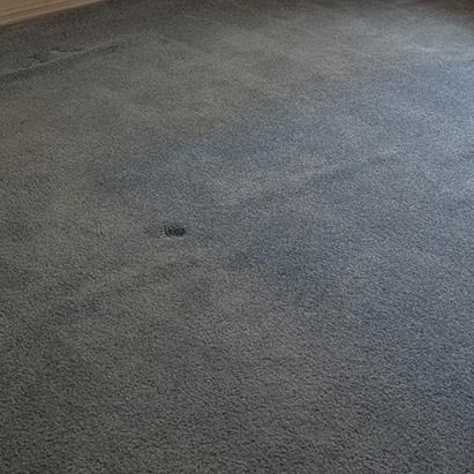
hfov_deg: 27.3
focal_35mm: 62
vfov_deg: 24.7
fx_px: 961
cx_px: 116
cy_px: -114
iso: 96
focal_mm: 6.81
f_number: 1.85
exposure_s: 1/120
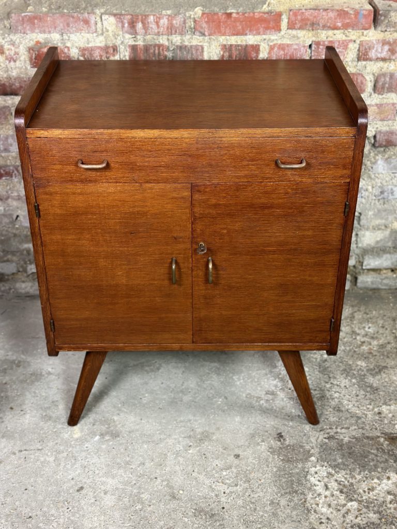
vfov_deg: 39.7
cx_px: 198
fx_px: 734
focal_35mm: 48
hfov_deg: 30.3
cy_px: 264
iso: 200
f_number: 1.78
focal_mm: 6.86
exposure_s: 1/50
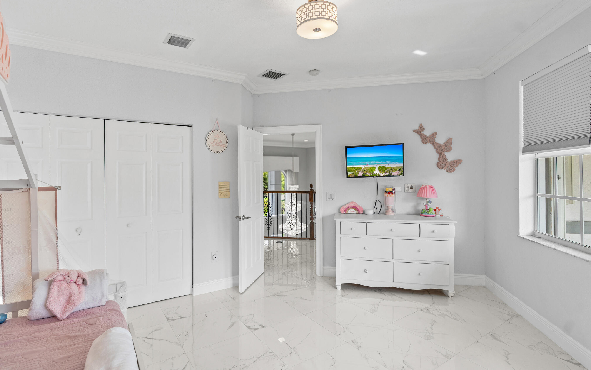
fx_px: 290
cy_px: 178
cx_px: 278
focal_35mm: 18
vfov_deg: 65.0
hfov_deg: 91.0
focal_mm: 16
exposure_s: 1/20
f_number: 4.5
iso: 160
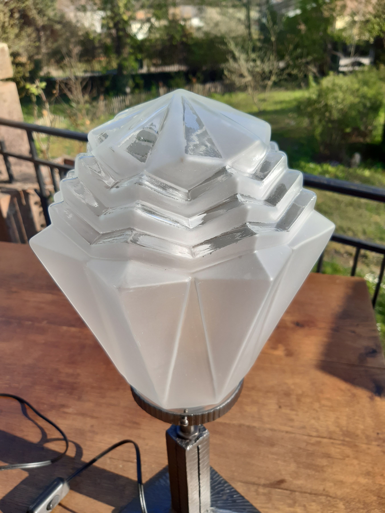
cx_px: 192
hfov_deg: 53.1
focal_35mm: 26
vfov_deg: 67.3
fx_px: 386
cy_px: 256
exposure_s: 1/1105
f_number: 1.7
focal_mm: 3.92
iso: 40
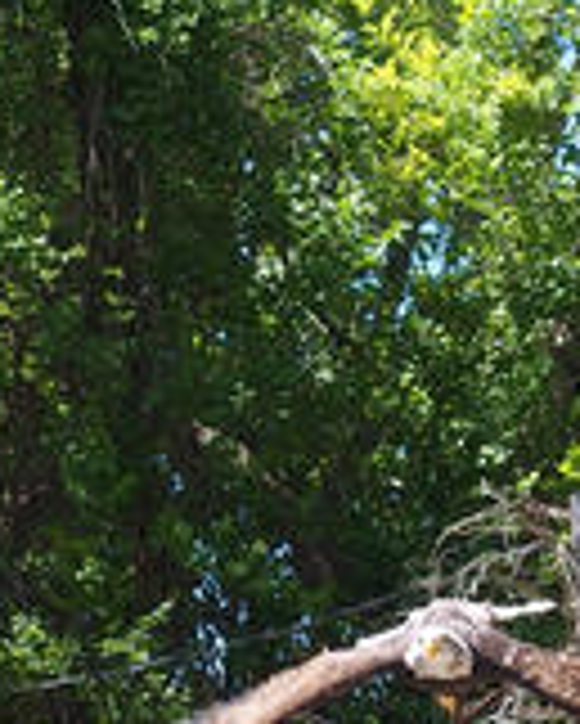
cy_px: 675
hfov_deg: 5.1
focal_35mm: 306
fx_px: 6560
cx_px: 342
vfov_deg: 6.3
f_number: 3.5
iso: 100
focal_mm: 24
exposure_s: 1/320
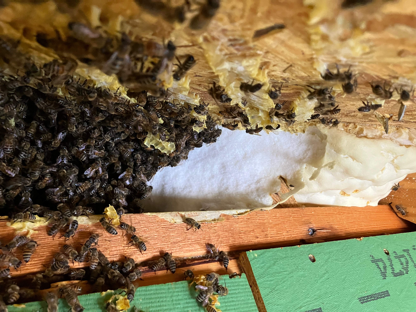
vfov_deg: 49.7
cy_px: 156
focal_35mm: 28
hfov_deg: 63.4
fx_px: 336
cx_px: 208
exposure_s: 1/43
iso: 320
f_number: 1.8
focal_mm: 3.99
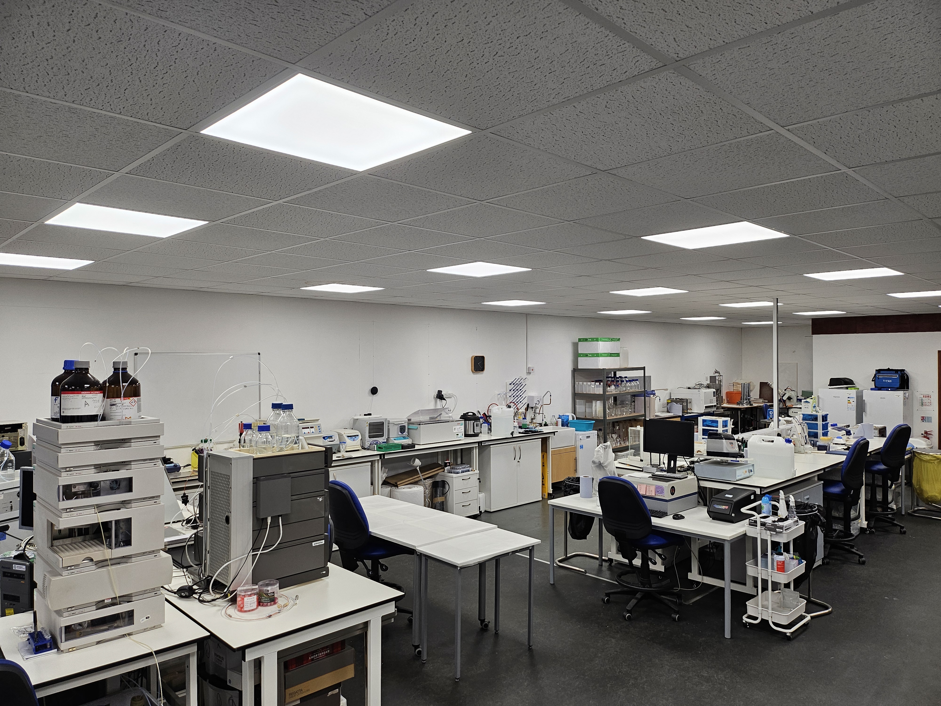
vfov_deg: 56.8
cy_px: 353
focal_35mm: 24
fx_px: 652
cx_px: 470
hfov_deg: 71.6
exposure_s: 1/100
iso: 80
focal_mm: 5
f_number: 1.8
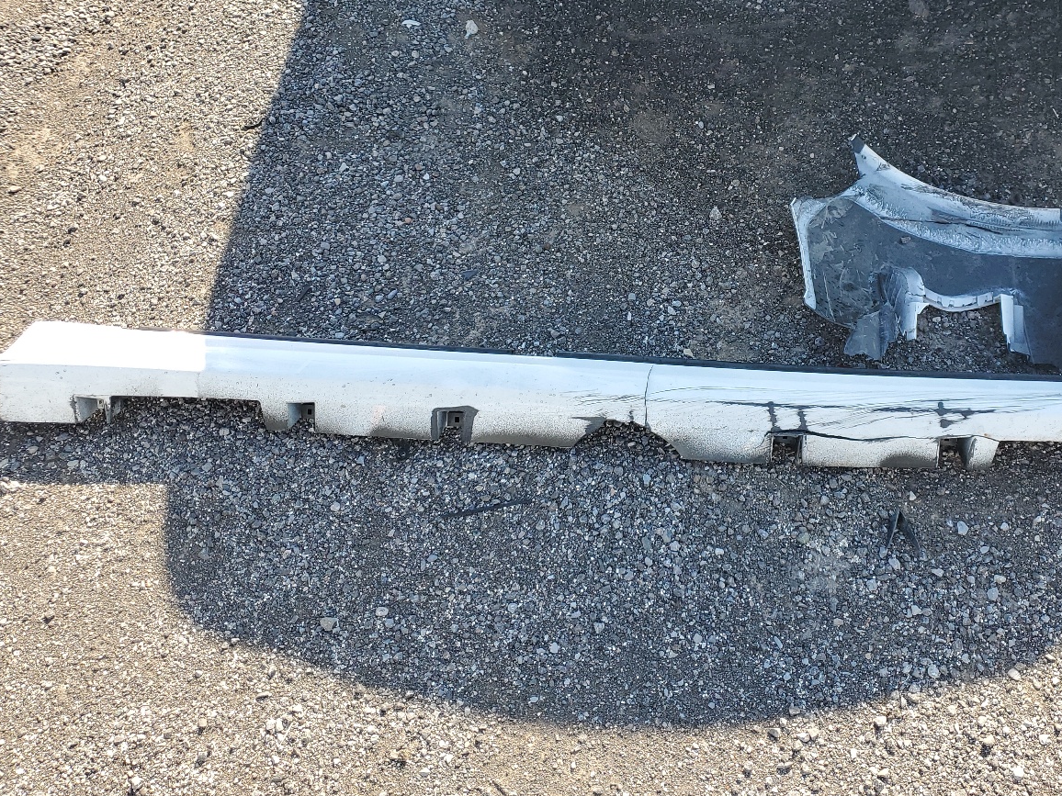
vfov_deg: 39.1
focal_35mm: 36
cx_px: 694
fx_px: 1104
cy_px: 257
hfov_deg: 50.6
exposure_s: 1/833
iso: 50
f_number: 1.5
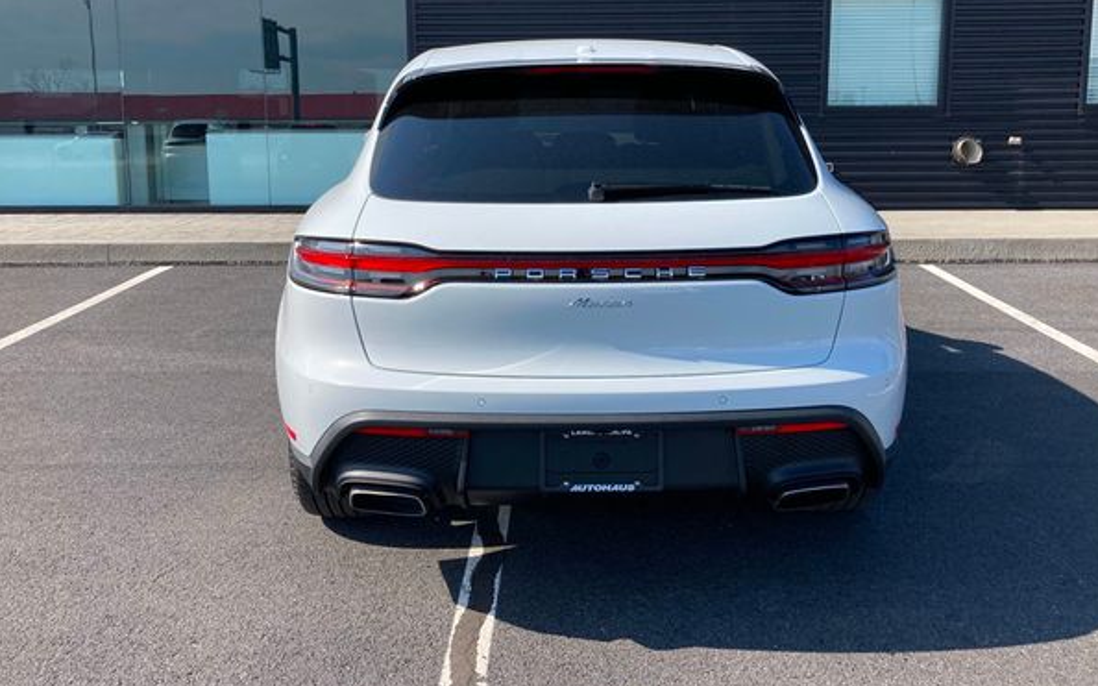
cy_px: 261
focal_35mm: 32
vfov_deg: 39.2
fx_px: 957
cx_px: 560
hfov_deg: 59.7
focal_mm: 3.99
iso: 20
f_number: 1.8
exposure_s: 1/1412
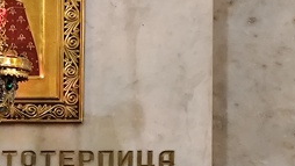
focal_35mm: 149
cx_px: -28
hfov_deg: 14.1
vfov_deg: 7.9
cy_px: 279
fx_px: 1166
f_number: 1.65
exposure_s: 1/20
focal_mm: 6.19
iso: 2000
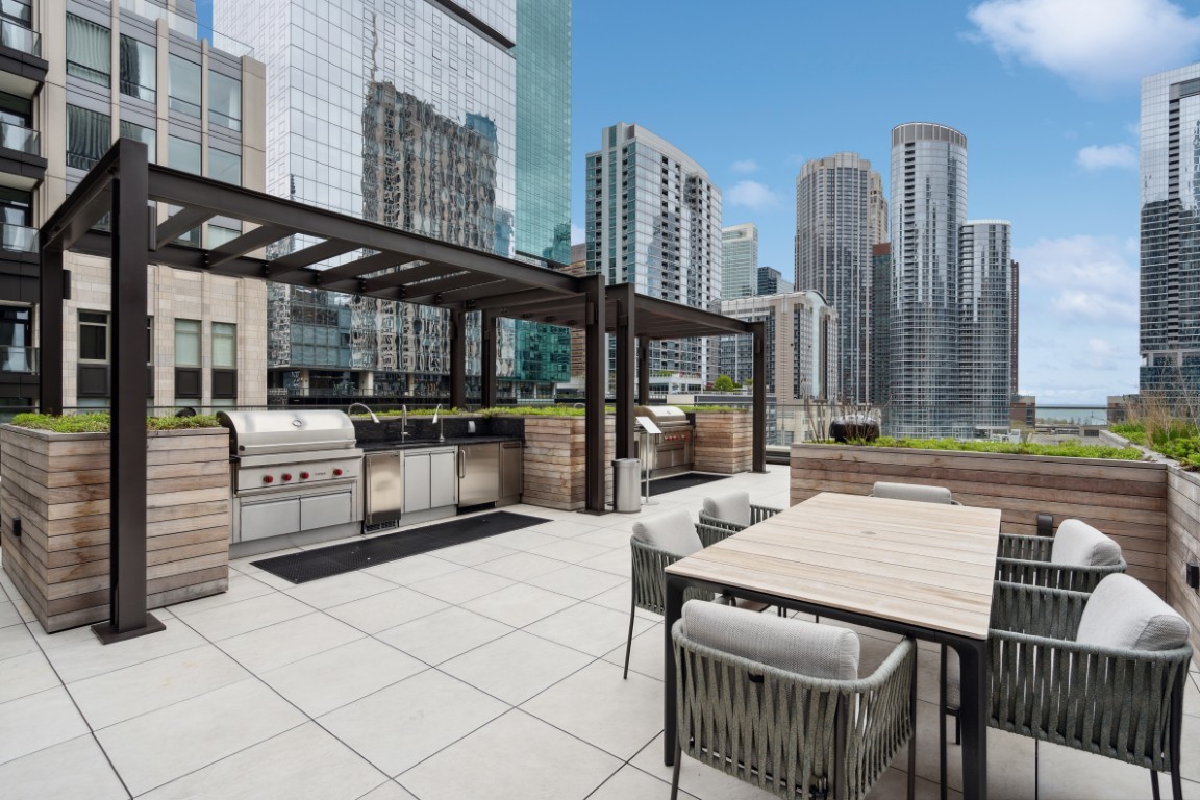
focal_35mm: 16
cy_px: 400
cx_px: 600
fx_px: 533
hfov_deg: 96.7
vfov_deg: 73.7
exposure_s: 1/125
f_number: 8
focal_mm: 16
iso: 320
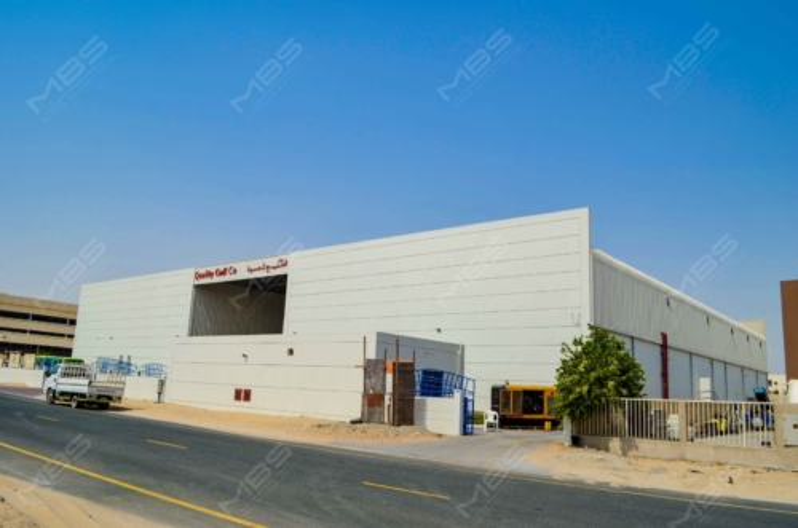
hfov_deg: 67.5
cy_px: 264
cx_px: 399
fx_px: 597
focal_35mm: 27
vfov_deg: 47.7
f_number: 10
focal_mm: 18
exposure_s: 1/400
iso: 100
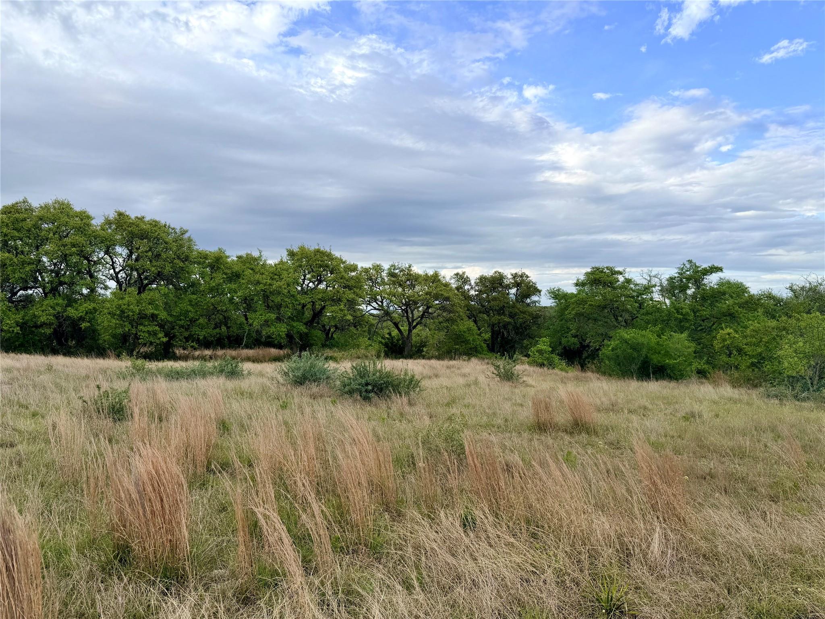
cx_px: 412
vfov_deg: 56.8
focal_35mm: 24
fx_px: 572
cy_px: 310
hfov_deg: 71.6
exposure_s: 1/2801
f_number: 1.78
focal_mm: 6.76
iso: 80
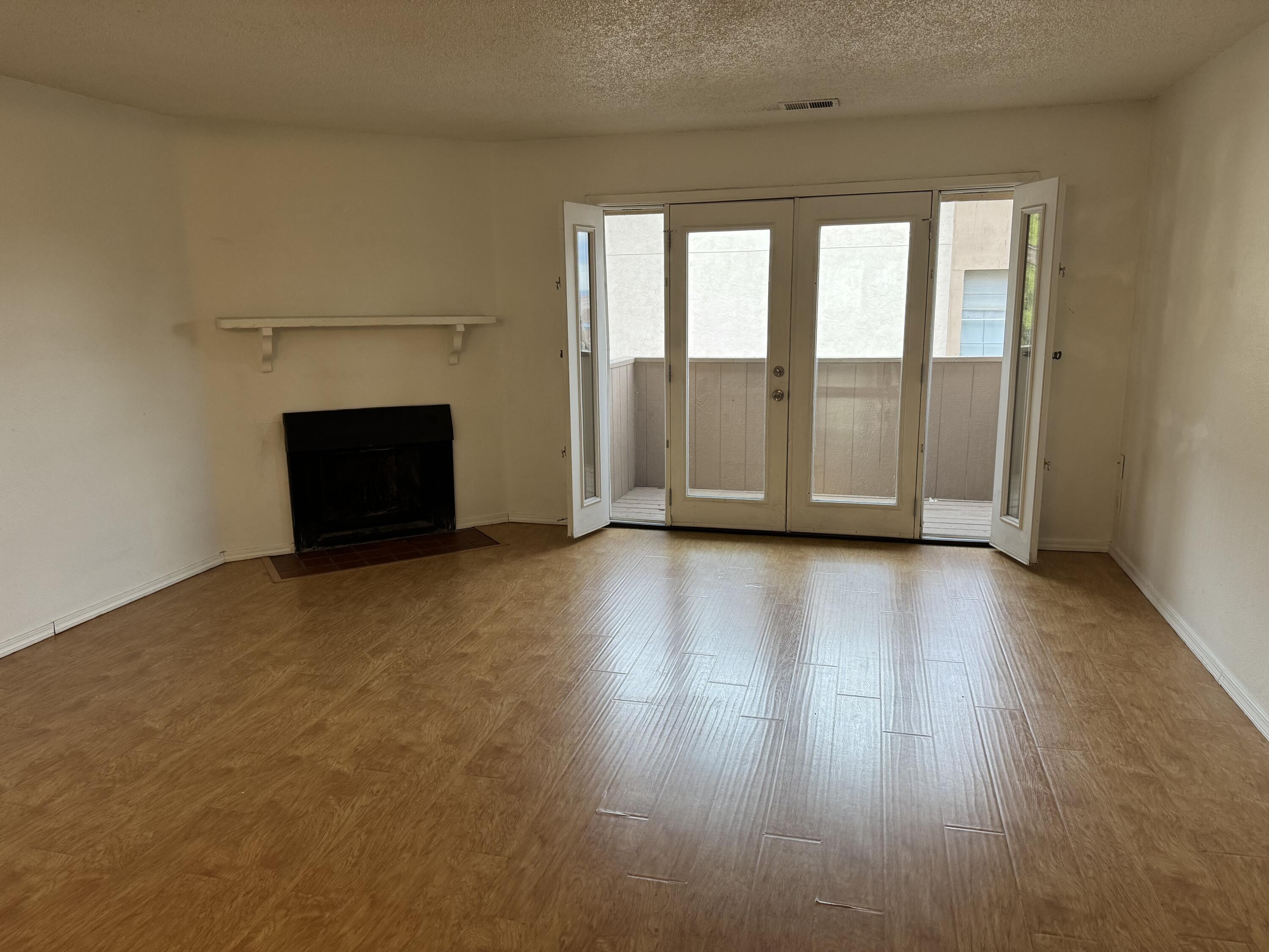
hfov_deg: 71.6
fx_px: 880
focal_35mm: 24
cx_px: 634
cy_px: 476
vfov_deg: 56.8
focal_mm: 6.76
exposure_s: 1/120
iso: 160
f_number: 1.78
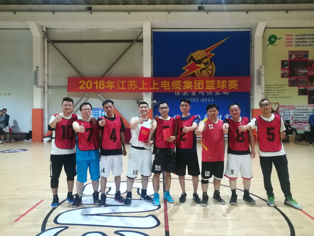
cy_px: 118
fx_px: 236
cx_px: 157
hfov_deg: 67.3
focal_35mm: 26
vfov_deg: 53.1
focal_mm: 3.83
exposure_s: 1/25
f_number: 2.2
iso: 500
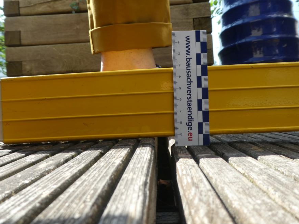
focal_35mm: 28
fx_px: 242
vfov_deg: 49.7
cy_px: 103
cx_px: 140
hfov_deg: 63.4
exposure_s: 1/250
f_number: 3.3
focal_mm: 4.3
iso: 80
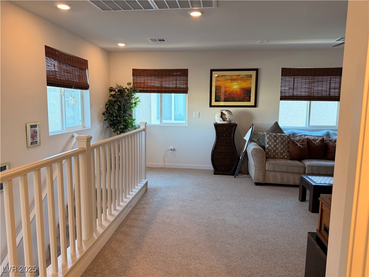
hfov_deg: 71.6
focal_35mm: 24
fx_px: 256
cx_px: 184
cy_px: 138
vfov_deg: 56.8
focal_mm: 6.76
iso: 250
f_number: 1.78
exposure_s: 1/120
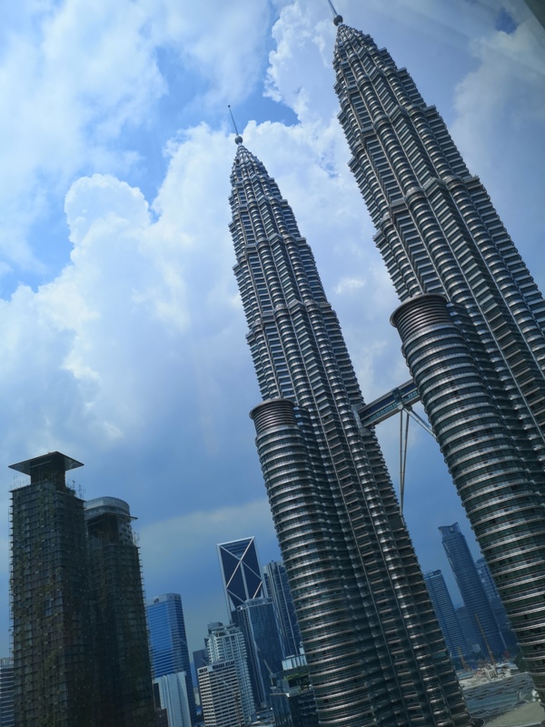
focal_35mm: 27
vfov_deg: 65.3
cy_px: 364
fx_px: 567
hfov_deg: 51.4
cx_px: 272
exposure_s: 1/1484
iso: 50
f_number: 1.8
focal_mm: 3.95
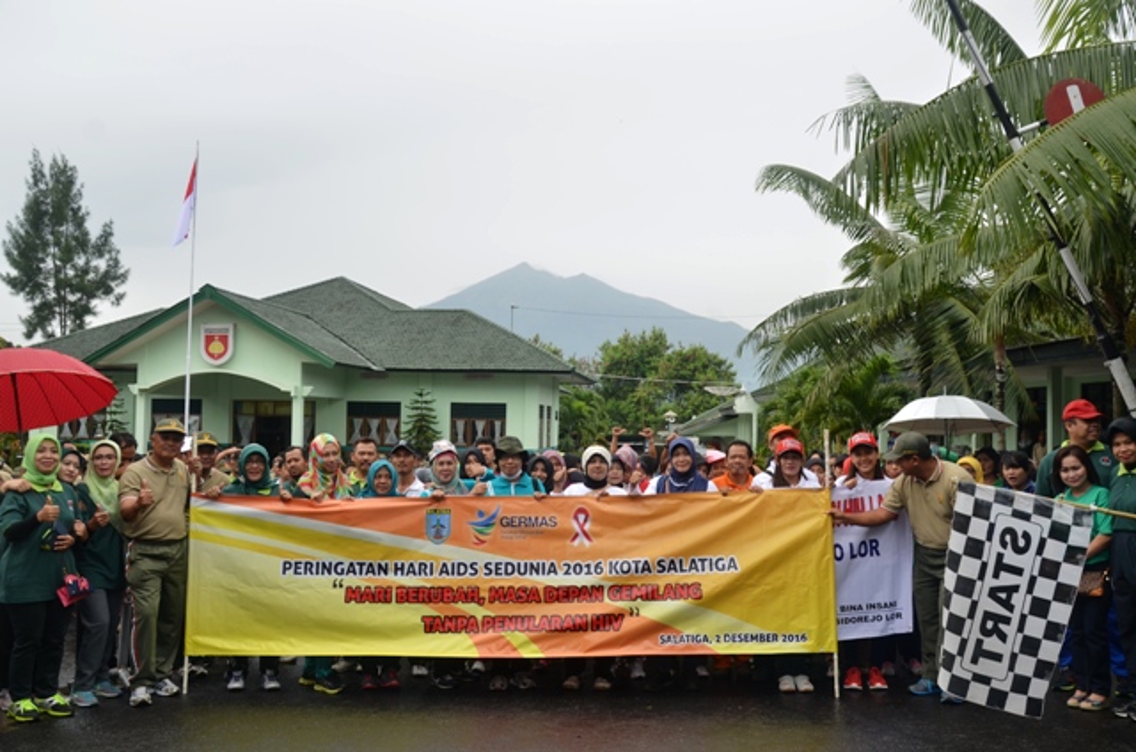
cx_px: 568
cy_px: 376
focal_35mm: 32
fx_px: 992
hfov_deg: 59.6
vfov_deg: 41.5
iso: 100
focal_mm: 21
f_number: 6.3
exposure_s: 1/100
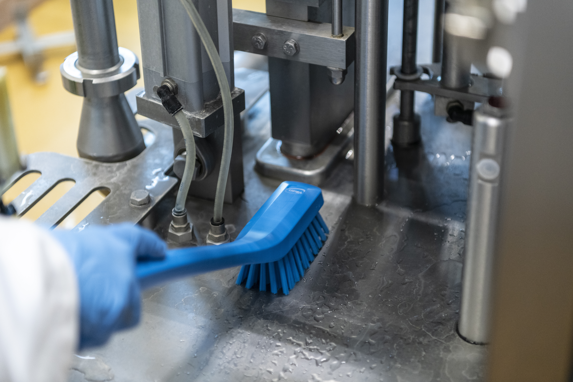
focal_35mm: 70
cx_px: 286
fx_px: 1114
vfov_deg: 19.5
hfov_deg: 28.8
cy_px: 191
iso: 1600
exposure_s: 1/100
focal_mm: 70
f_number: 2.8
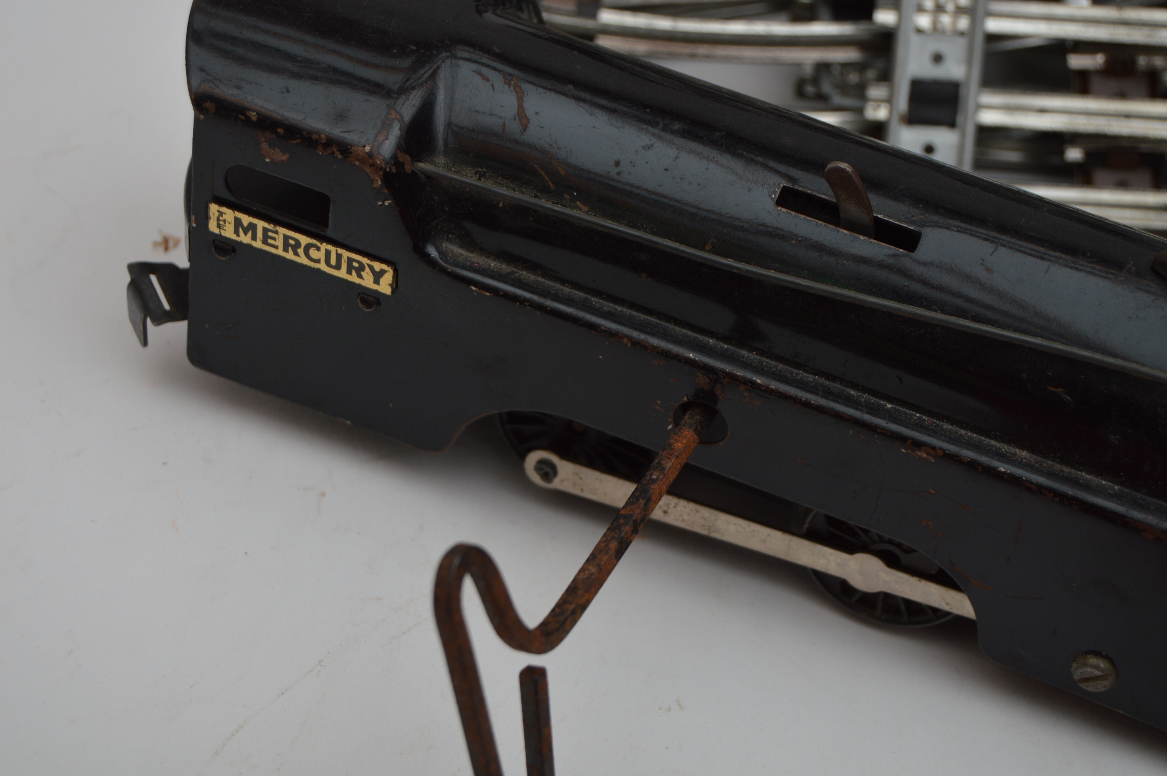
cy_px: 388
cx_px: 584
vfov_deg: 16.5
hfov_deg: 24.6
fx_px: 2672
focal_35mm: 82
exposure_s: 1/160
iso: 200
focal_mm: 55
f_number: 5.6
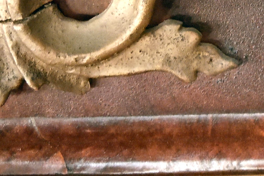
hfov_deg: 23.0
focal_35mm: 85
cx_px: 264
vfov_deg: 15.5
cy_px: -38
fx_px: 623
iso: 800
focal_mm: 5.9
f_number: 4
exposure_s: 1/80
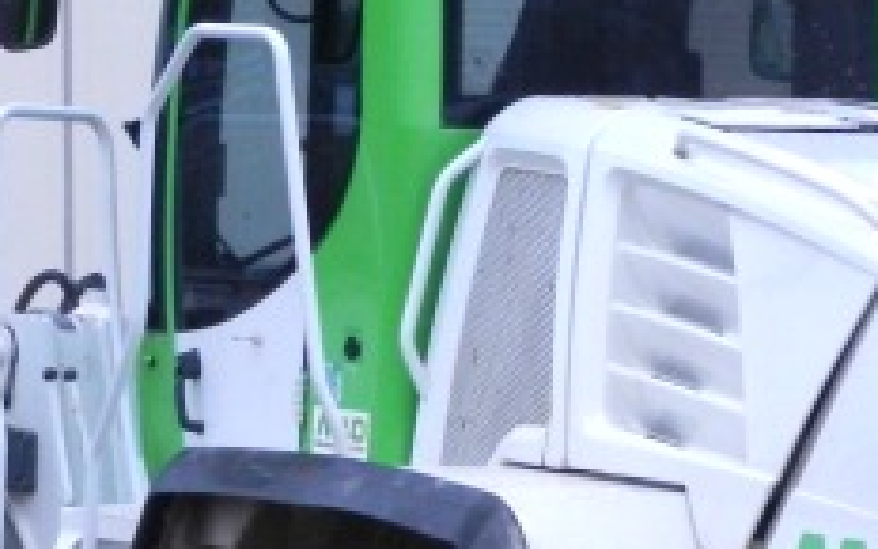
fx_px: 9284
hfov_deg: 5.4
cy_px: 553
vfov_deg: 3.4
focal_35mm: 388
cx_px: 530
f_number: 5
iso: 320
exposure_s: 1/30
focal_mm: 19.1
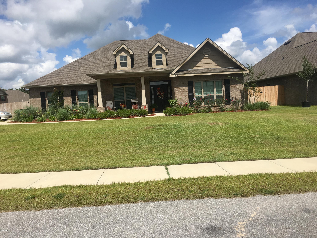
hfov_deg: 61.7
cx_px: 158
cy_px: 119
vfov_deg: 48.2
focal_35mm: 29
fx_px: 266
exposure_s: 1/2653
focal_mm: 4.15
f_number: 2.2
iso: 25
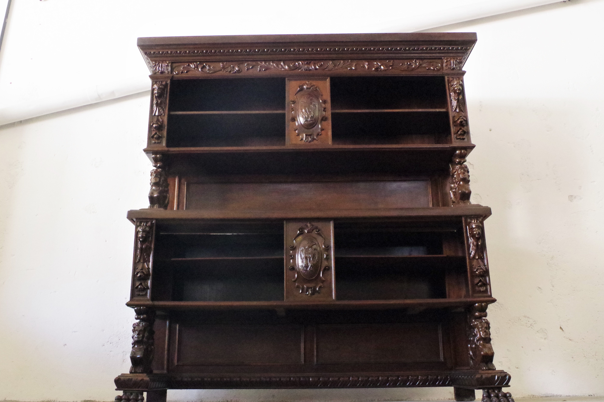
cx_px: 290
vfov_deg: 41.1
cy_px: 207
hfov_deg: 58.7
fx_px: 537
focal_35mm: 32
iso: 12800
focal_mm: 20
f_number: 8
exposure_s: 1/100
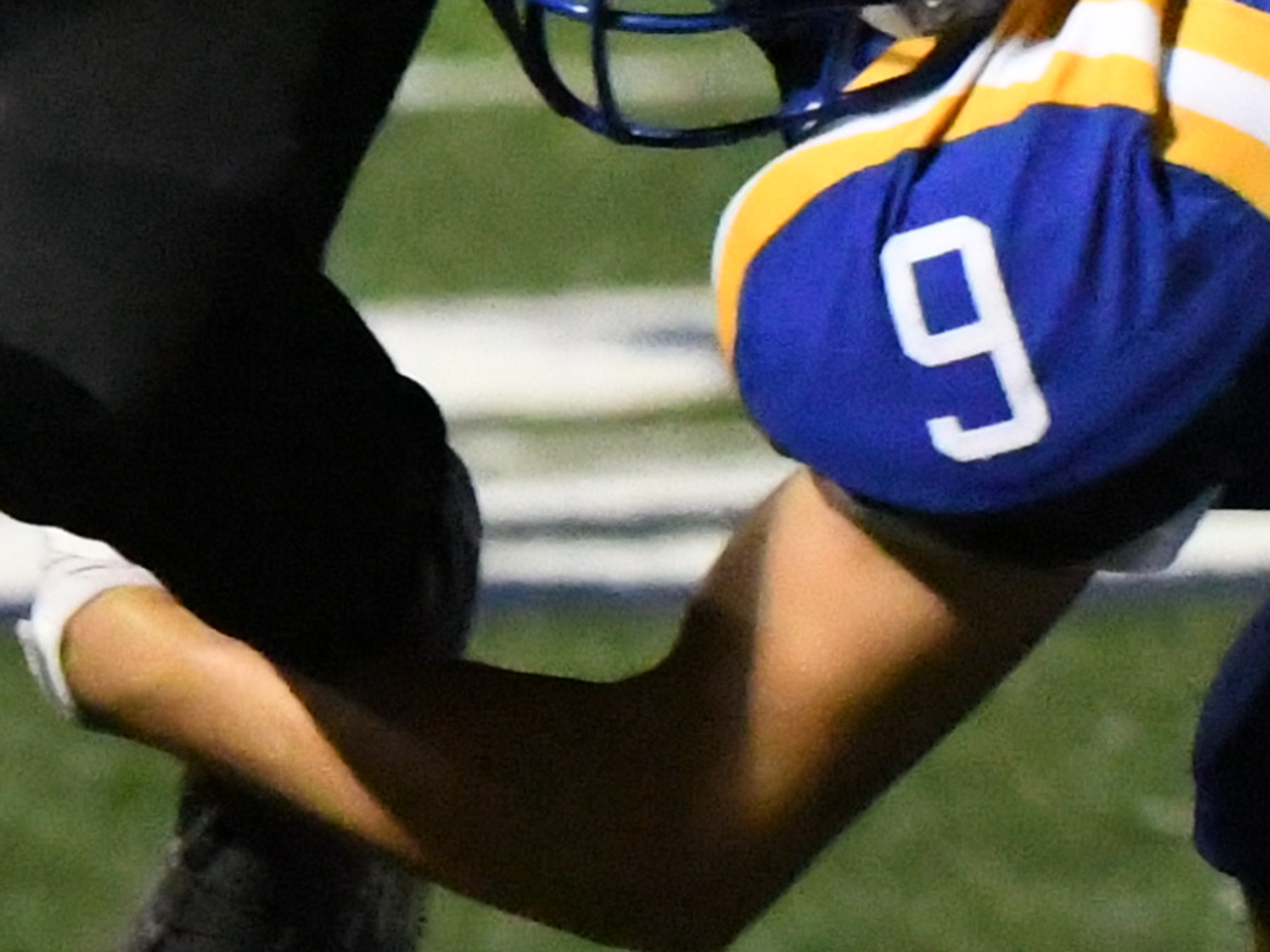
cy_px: -1073
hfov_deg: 1.7
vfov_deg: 1.3
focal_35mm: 1184
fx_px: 43436
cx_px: 993
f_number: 3.5
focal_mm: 135
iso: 20000
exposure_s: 1/1250
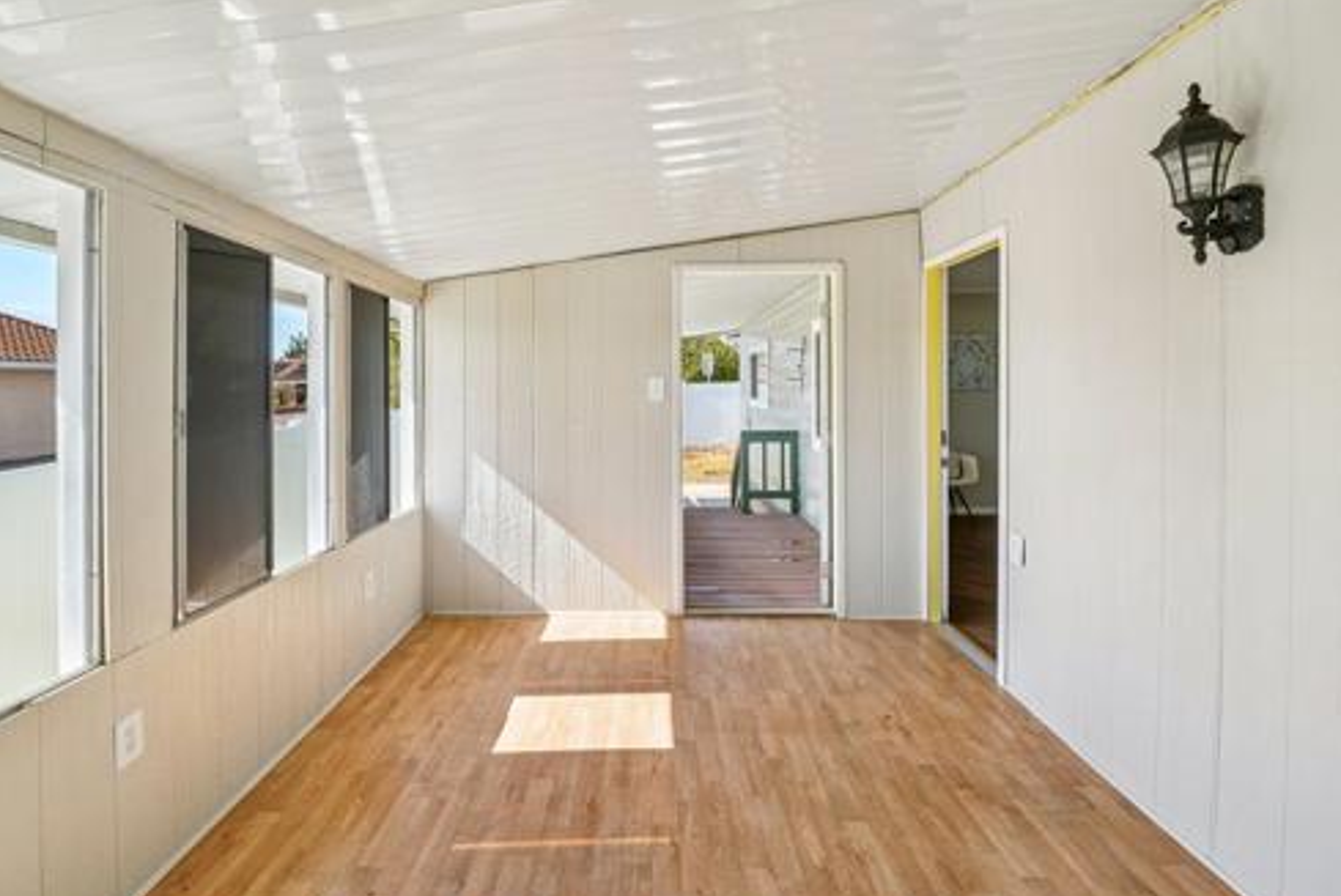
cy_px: 379
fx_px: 634
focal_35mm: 17
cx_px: 653
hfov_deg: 93.2
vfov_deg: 70.1
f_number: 9
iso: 100
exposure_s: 1/50
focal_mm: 13
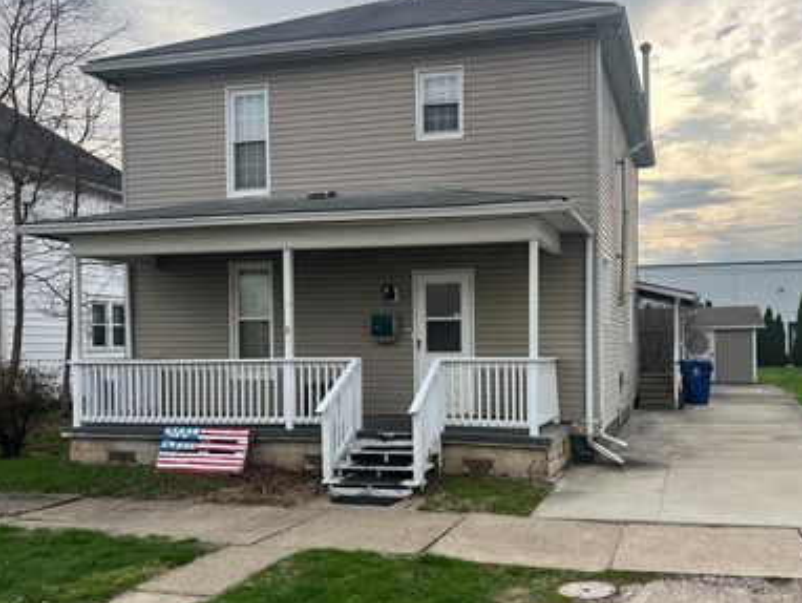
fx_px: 788
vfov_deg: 41.7
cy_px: 350
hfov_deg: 53.5
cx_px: 483
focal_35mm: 34
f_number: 1.5
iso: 50
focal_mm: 5.7
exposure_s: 1/1311
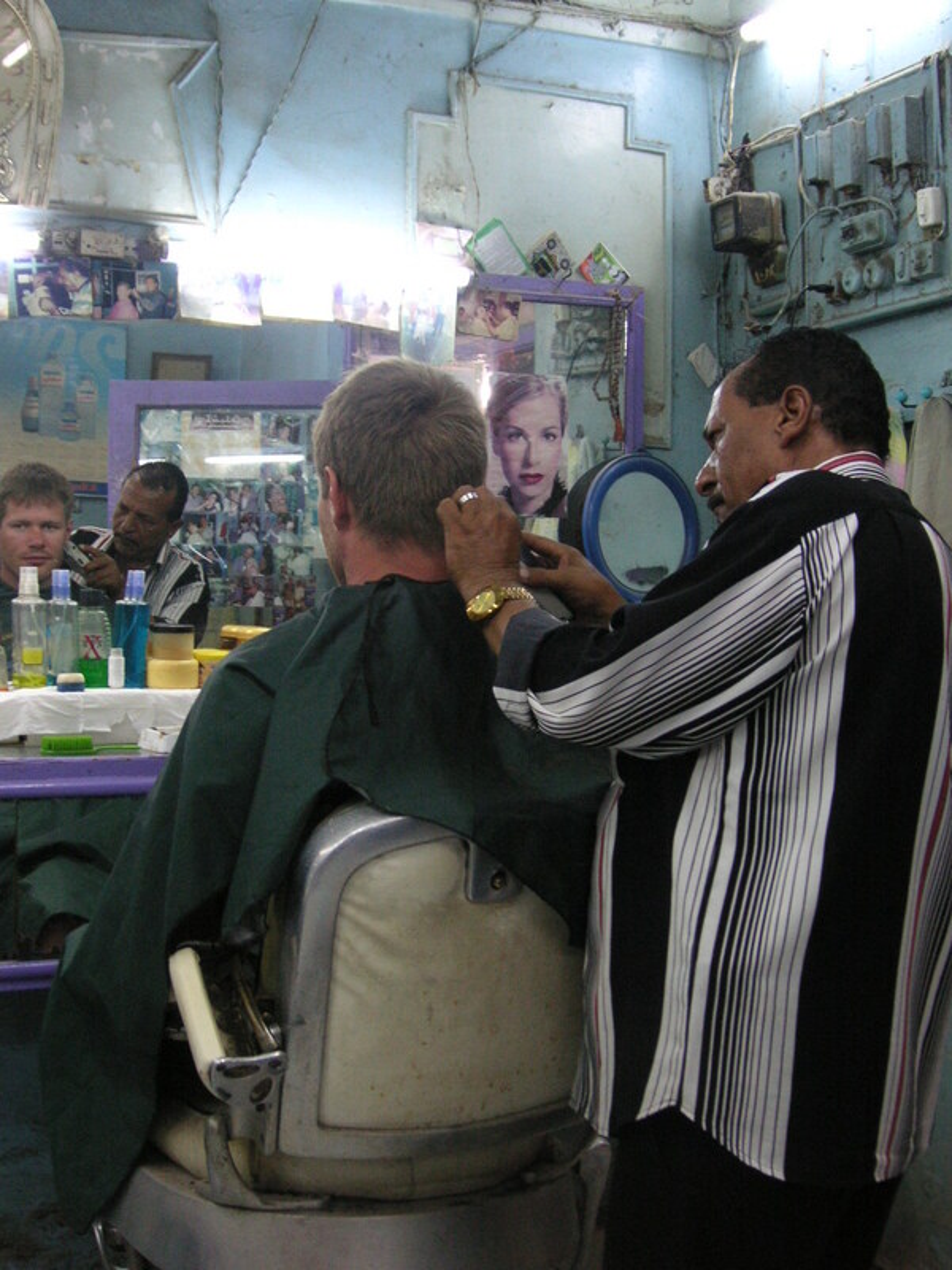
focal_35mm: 47
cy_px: 635
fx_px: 1723
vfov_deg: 40.4
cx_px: 476
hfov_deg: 30.9
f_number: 3.3
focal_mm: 7.8
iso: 100
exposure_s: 1/15
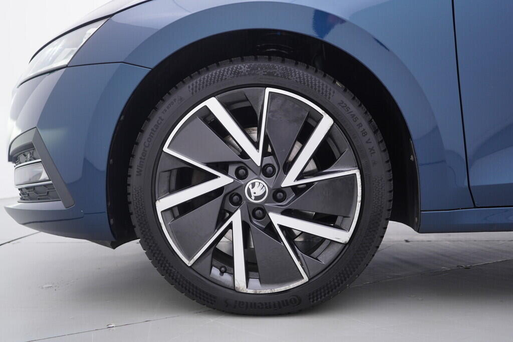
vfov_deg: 36.9
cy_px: 171
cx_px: 256
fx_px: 513
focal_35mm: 36
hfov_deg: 53.1
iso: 125
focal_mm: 24
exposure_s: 1/60
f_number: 3.2
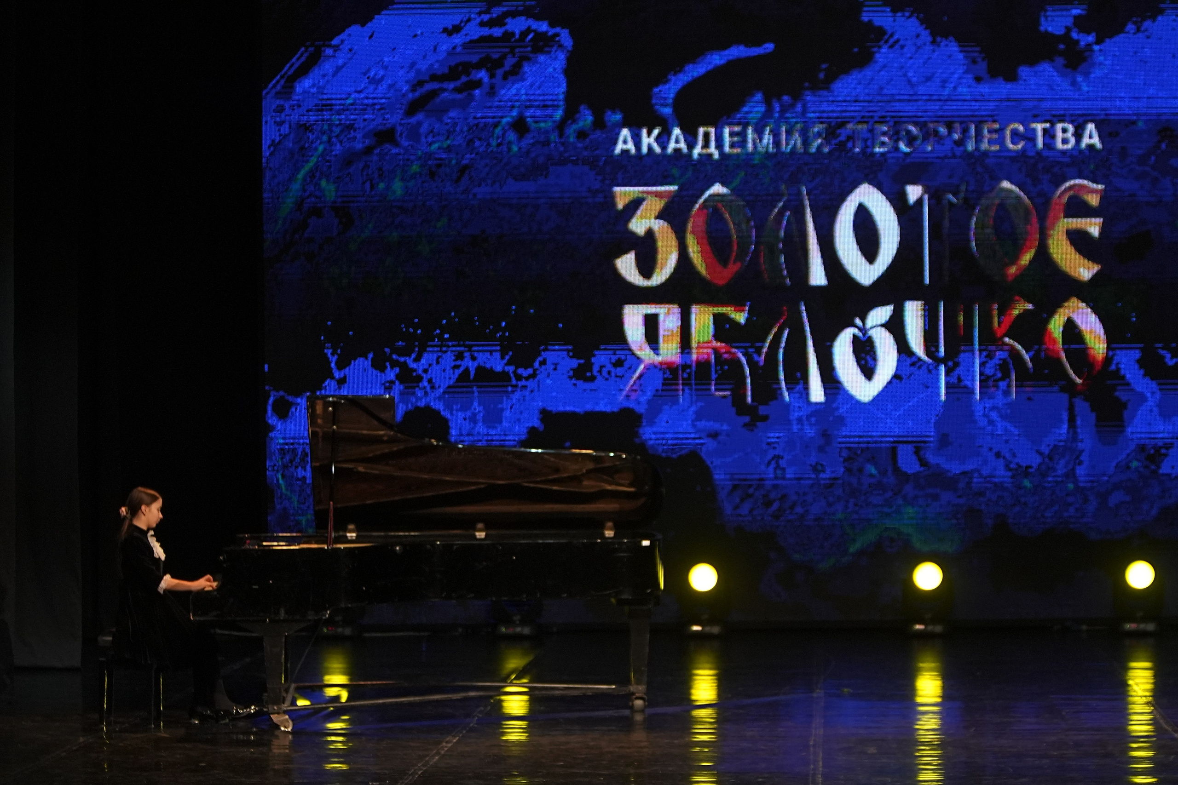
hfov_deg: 19.5
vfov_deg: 13.0
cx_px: 589
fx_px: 3436
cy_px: 392
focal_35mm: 105
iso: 2000
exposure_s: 1/400
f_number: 2.8
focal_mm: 70
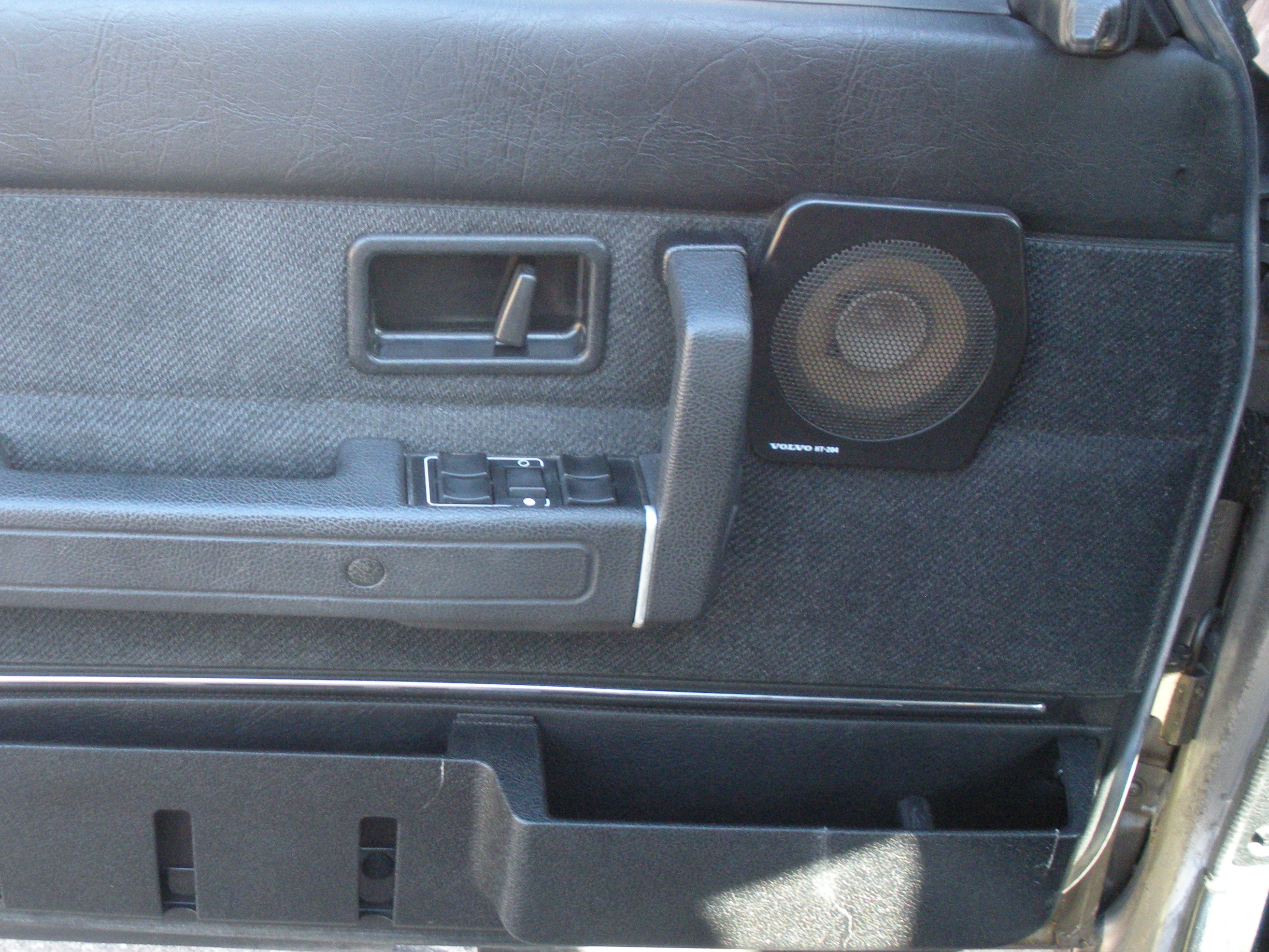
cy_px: 498
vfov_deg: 29.1
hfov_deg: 38.0
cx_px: 480
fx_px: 1833
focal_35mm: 50
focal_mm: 6.3
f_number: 3.5
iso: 369
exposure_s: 1/64.1
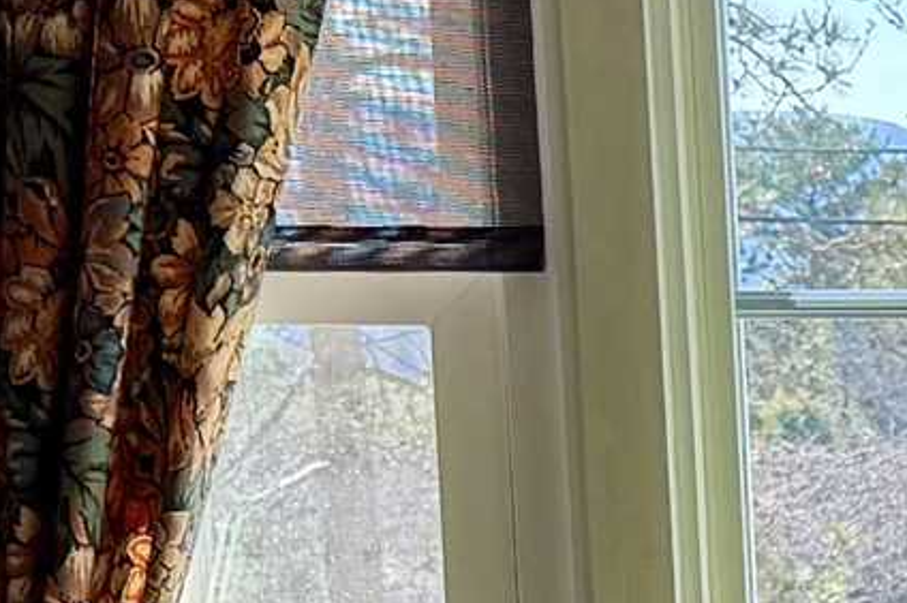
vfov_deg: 7.4
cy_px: 898
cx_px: 1974
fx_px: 4557
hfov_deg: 10.2
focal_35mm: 181
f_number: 1.78
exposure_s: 1/501
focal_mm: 6.76
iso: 80
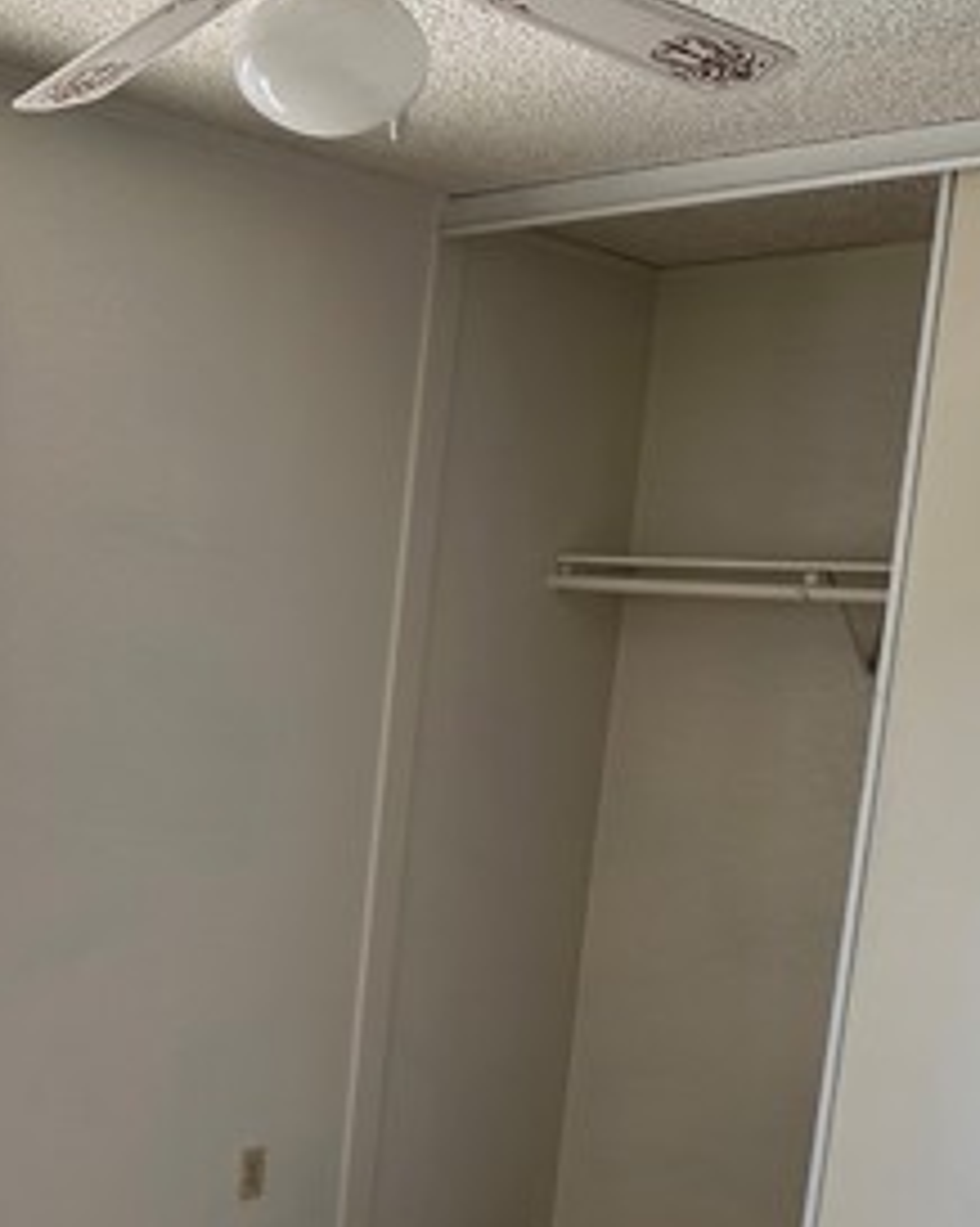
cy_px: 1020
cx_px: 54
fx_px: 1996
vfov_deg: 33.0
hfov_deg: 26.4
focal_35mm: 55
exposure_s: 1/120
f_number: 1.78
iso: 125
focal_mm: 6.86
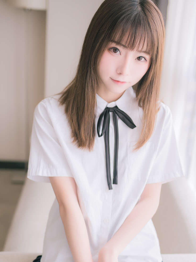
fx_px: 415
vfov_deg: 34.4
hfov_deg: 26.5
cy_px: 186
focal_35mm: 55
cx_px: 121
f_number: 1.8
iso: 640
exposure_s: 1/160
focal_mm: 35
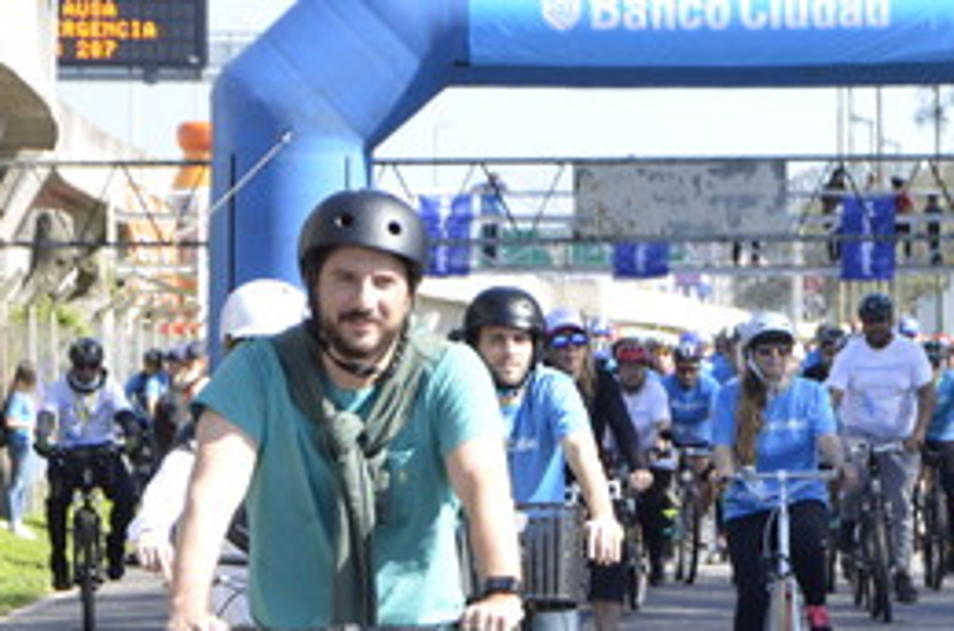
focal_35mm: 323
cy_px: 675
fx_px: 8539
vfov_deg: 4.2
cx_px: 1057
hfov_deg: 6.4
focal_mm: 80
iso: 400
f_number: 5.3
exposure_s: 1/500
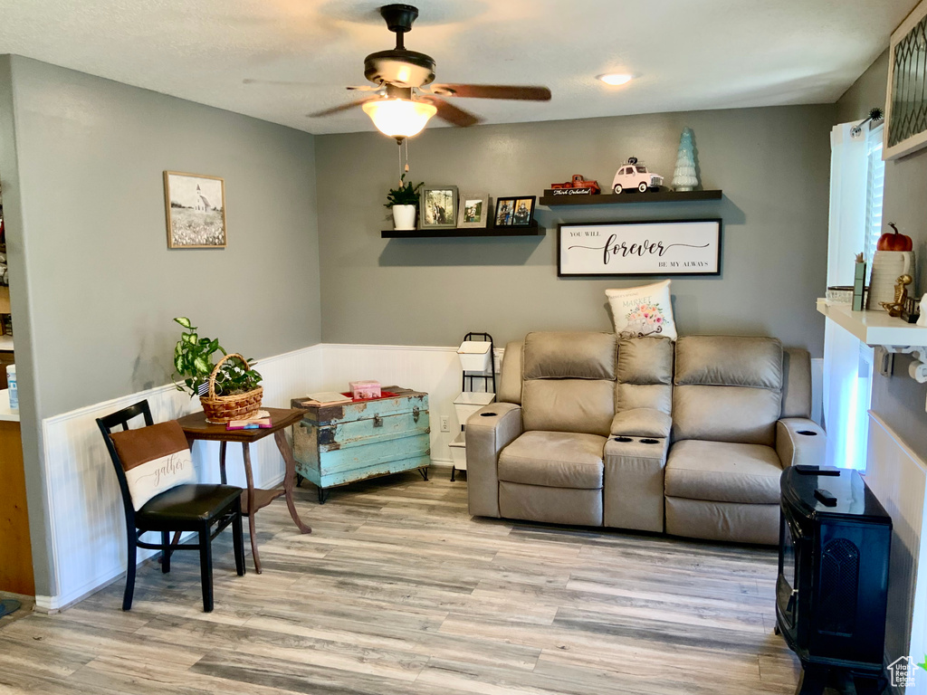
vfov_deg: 48.2
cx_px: 464
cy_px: 348
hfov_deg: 61.7
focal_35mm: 29
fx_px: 777
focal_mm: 3
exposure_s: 1/60
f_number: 1.8
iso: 100
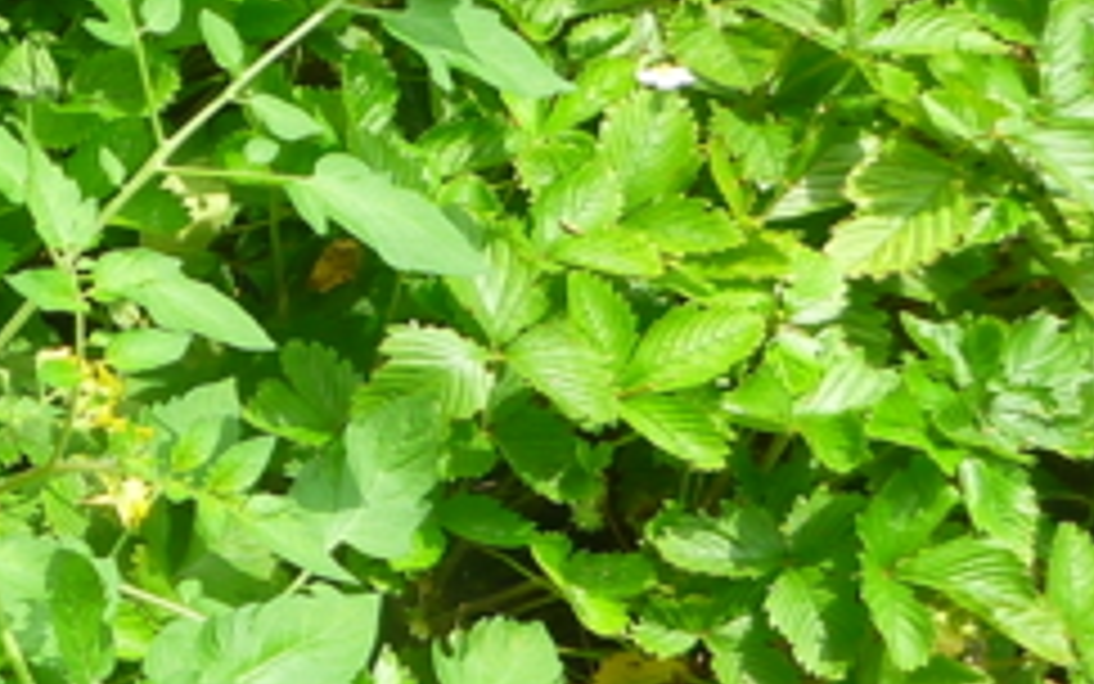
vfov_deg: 10.5
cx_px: -990
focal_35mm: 125
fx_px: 3728
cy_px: 261
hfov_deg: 14.3
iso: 80
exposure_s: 1/160
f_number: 3.3
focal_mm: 4.9
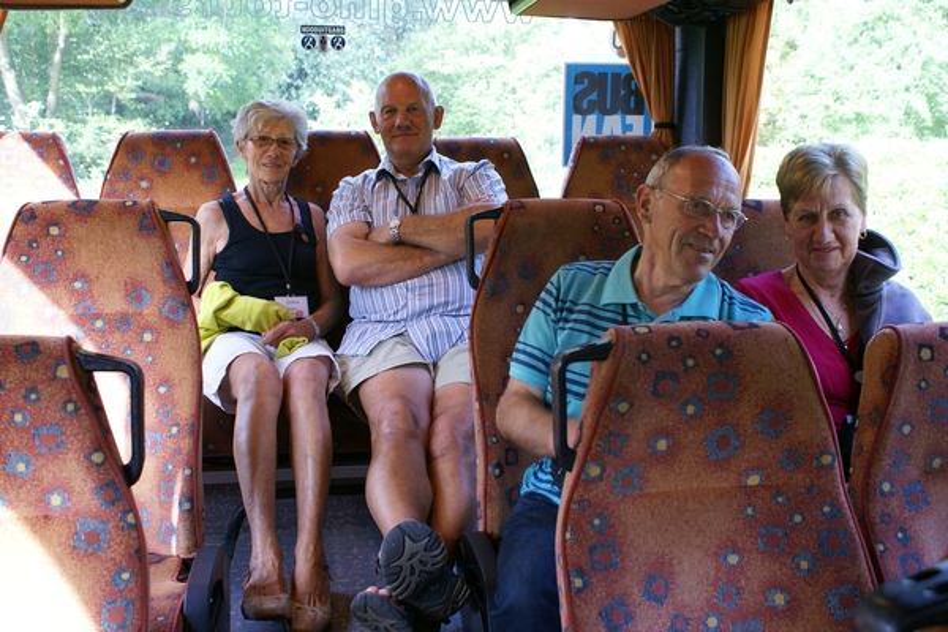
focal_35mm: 33
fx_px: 869
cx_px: 474
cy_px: 316
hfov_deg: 57.2
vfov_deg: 40.0
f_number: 4
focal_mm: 22
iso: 100
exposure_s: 1/40
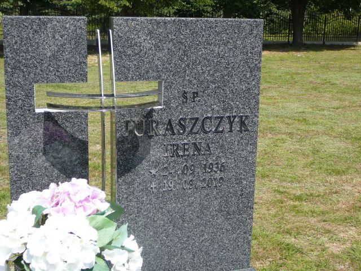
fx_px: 542
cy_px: 136
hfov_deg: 36.8
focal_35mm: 52
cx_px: 180
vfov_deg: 28.0
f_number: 3.4
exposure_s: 1/640
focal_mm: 7.8
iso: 80
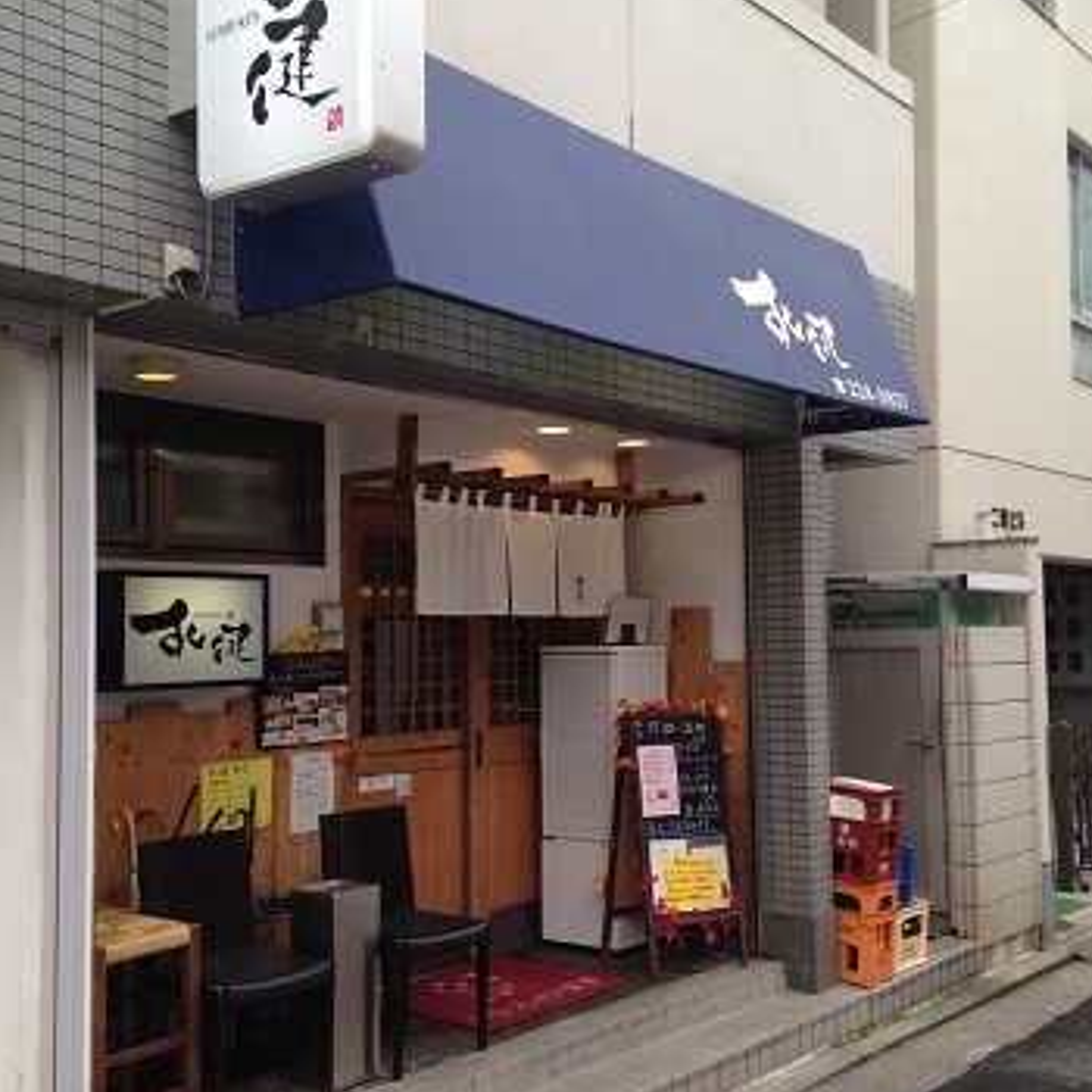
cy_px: 574
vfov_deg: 41.8
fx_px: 1428
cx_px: 555
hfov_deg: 41.9
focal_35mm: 40
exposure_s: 1/165
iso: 50
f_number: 2.4
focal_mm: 4.12
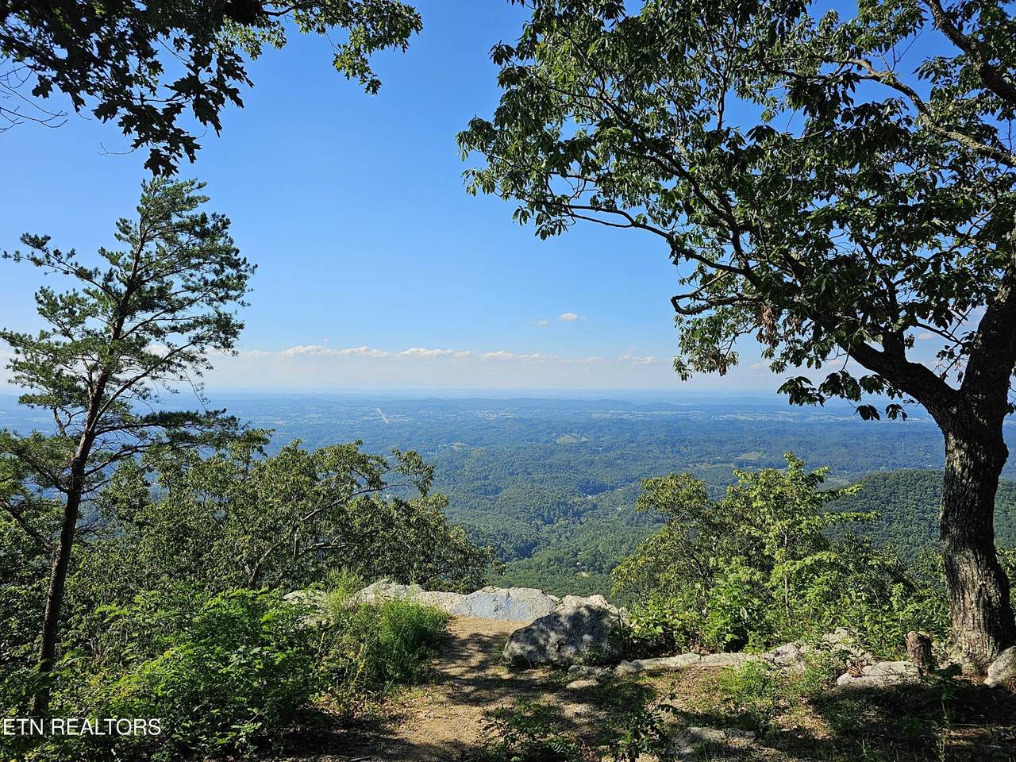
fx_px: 675
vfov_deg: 58.9
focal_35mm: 23
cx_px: 508
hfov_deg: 73.9
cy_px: 381
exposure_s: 1/1321
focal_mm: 6.3
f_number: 1.7
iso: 16
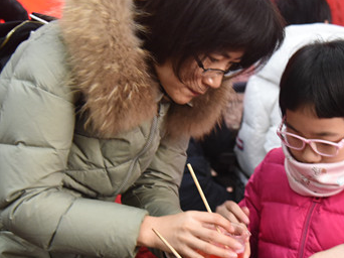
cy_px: 159
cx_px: 200
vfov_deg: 14.9
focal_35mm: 99
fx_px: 983
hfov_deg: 19.8
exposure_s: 1/80
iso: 3200
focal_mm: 44
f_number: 4
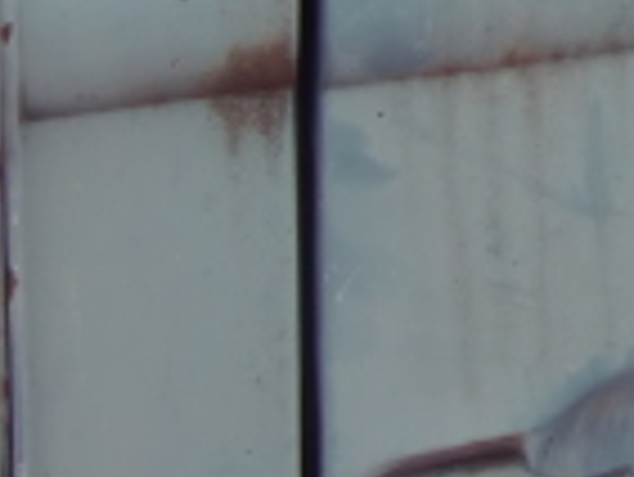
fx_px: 1998
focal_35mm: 109
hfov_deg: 15.7
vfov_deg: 12.4
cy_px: -400
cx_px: 1097
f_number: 3.2
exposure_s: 1/400
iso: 64
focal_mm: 4.3
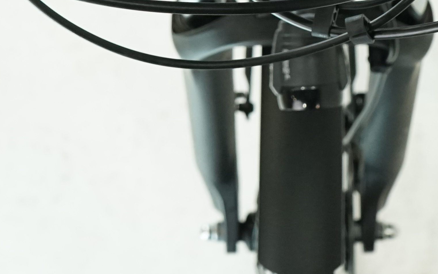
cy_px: -259
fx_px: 1671
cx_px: 301
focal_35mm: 140
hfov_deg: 14.9
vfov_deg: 8.9
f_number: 5.6
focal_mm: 35
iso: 1600
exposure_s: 1/200
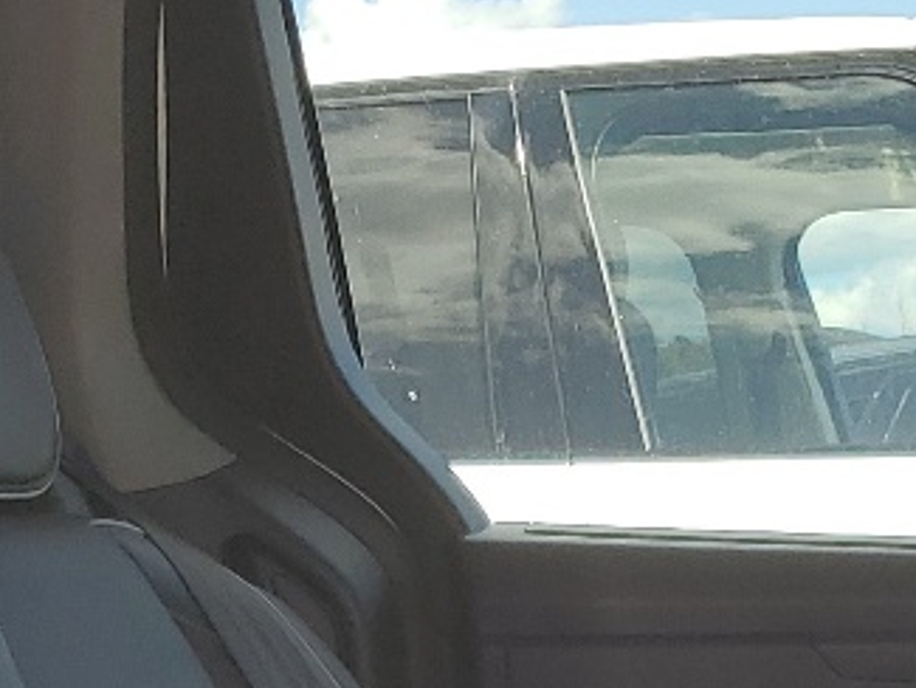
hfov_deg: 15.4
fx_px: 3388
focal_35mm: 128
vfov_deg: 10.5
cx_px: 516
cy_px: 1446
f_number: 1.5
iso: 50
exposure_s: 1/370
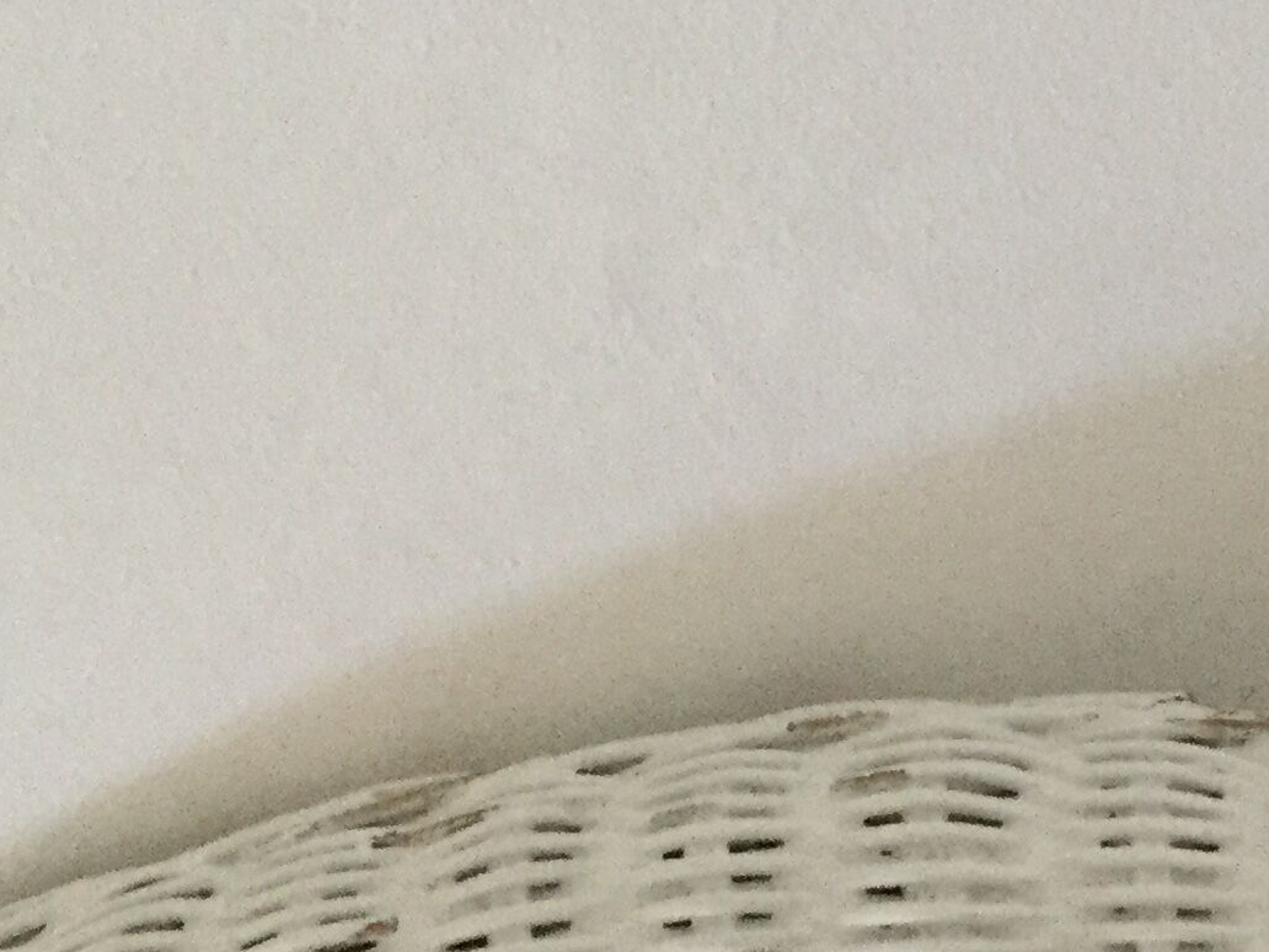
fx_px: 3593
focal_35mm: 98
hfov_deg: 19.8
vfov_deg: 14.9
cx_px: 1073
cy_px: 57
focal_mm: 3.3
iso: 160
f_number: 2.4
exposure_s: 1/33
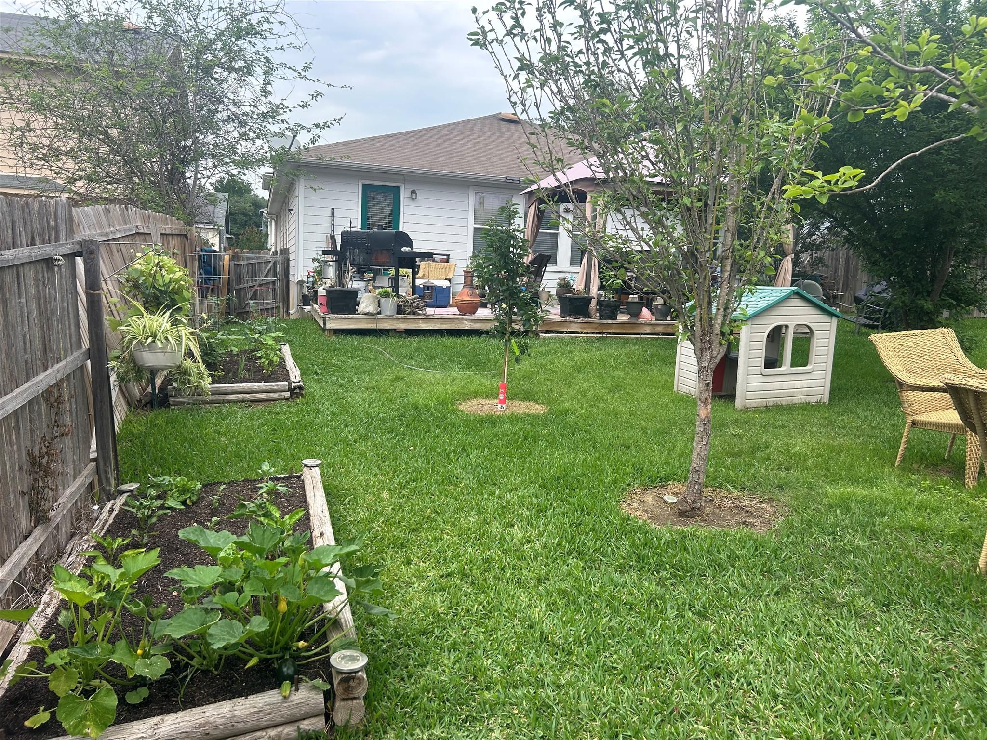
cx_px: 494
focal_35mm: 26
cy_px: 370
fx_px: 741
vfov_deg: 53.1
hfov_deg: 67.3
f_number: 1.5
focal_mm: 5.7
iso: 50
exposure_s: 1/1135
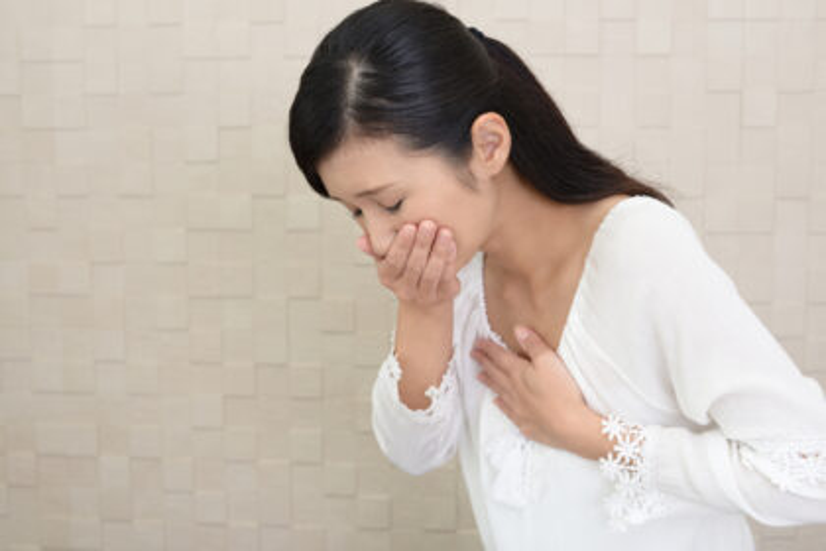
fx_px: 1147
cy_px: 276
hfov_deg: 39.6
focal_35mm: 50
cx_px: 413
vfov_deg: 27.0
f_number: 6.3
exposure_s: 1/160
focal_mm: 50
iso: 200
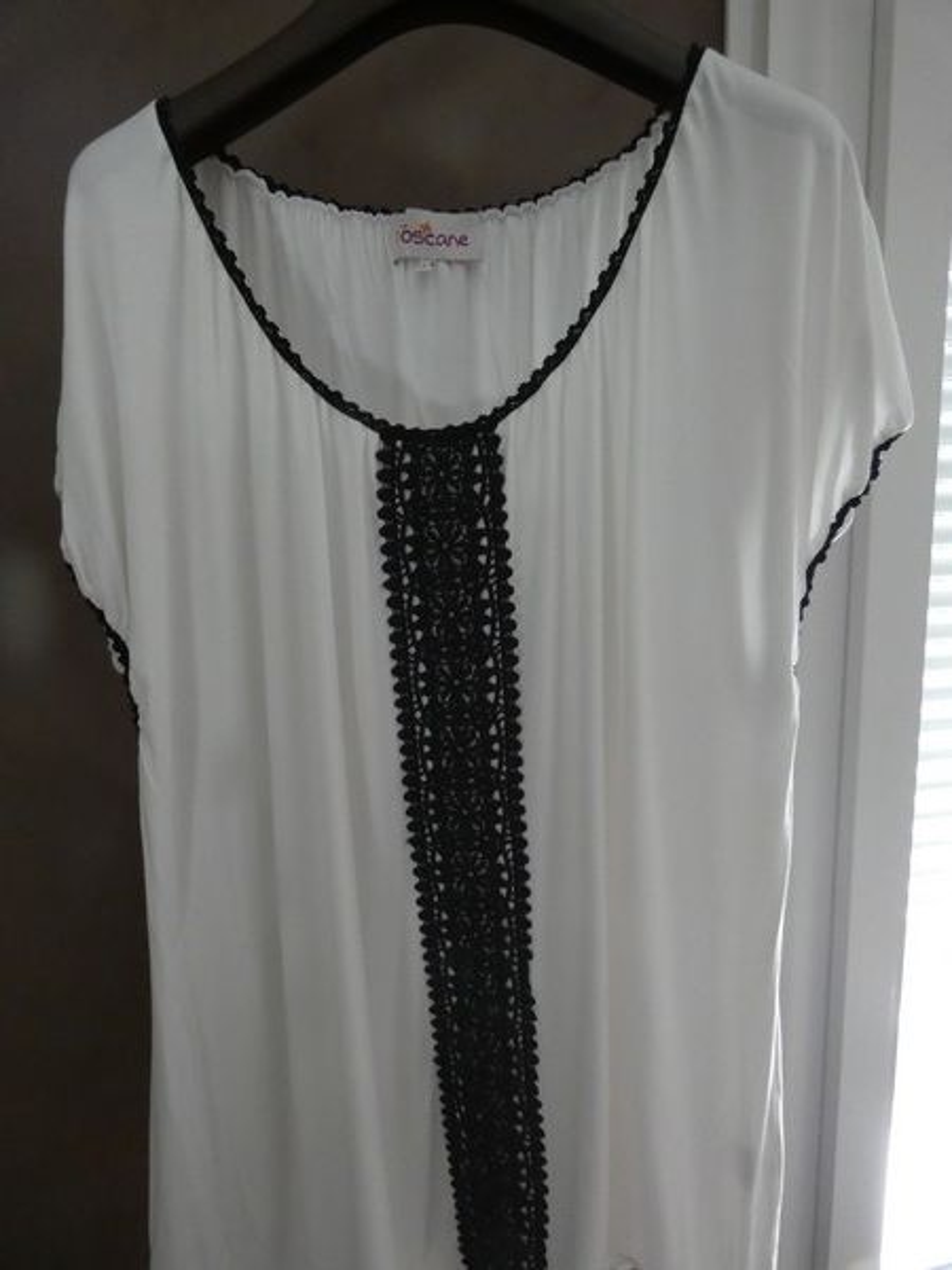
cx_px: 476
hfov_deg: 66.0
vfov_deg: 81.7
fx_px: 733
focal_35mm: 20
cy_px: 635
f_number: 2.8
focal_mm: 3.6
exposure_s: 1/60
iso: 640
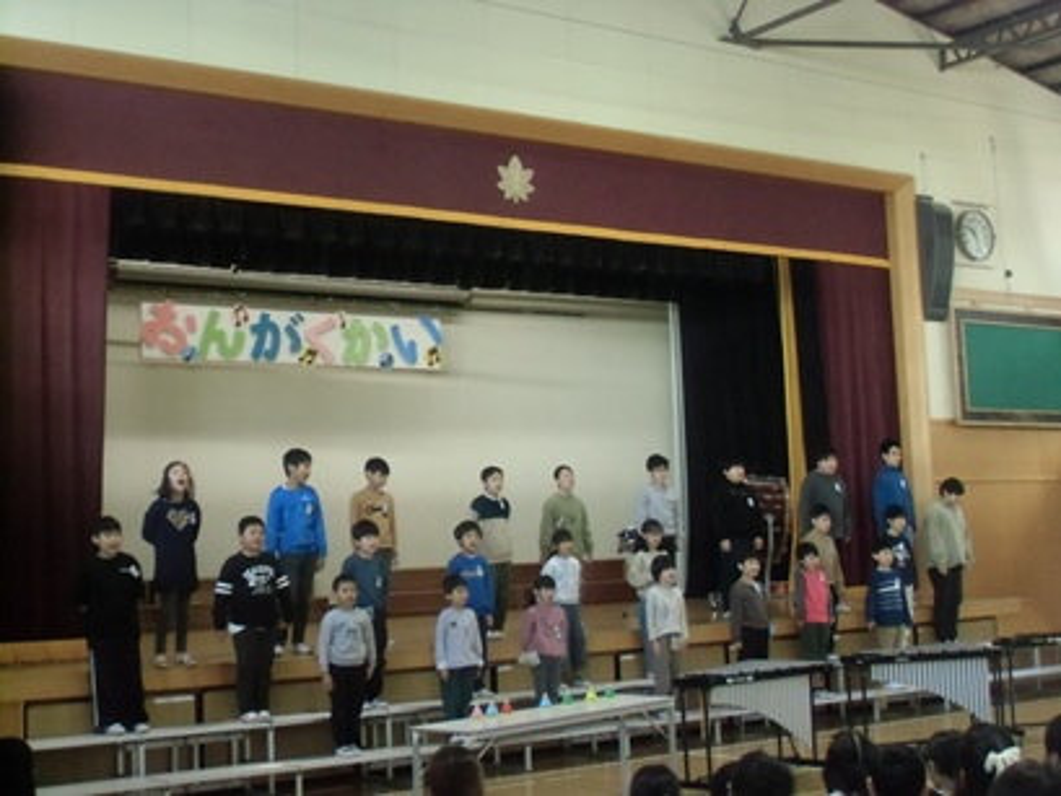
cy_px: 398
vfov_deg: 28.0
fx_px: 1594
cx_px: 530
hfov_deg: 36.8
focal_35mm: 52
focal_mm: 9.16
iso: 800
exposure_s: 1/80
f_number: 4.3
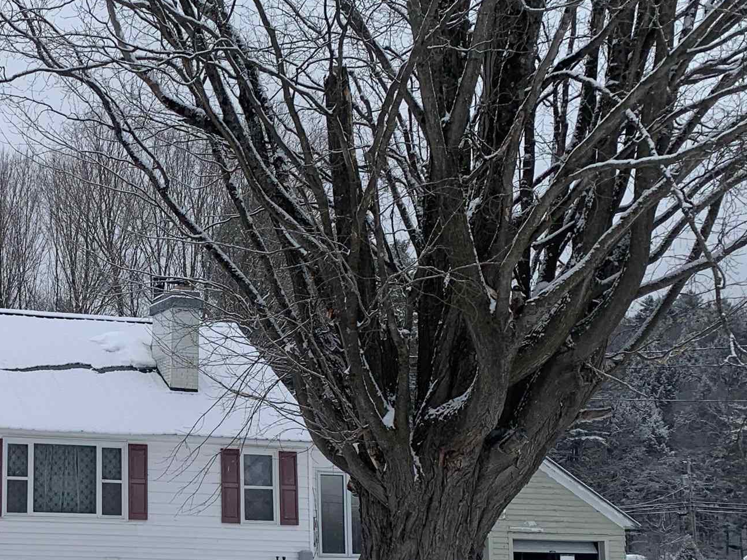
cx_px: 36
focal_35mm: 62
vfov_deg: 23.5
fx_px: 1338
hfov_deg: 29.5
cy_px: 392
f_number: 1.8
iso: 25
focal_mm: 4.25
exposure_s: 1/692
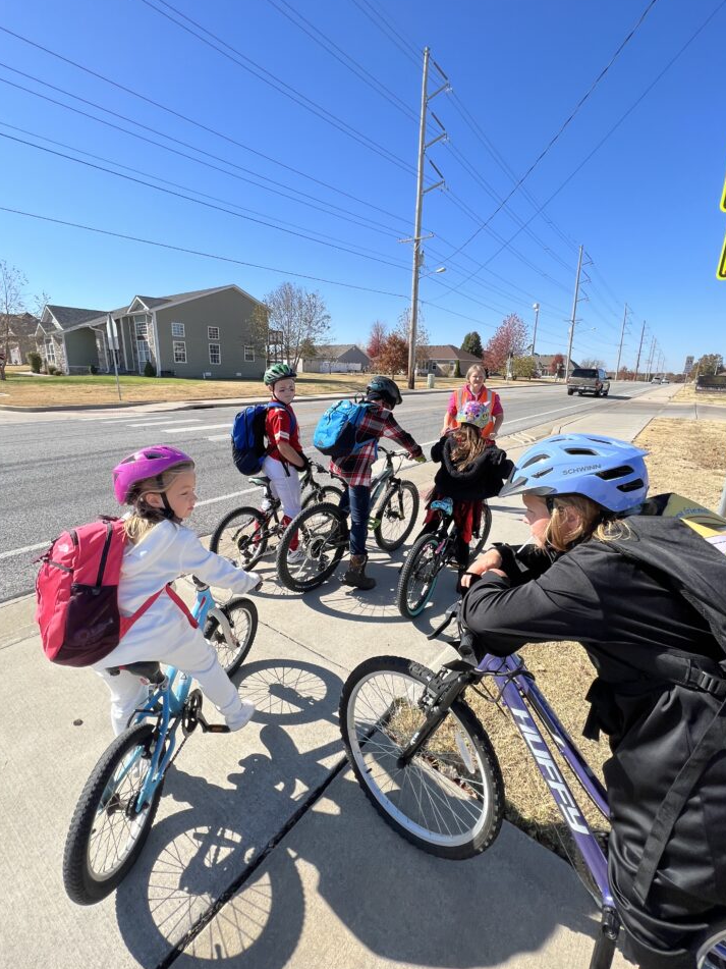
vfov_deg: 102.1
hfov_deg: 85.6
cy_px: 474
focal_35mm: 14
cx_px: 380
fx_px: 392
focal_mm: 1.57
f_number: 1.8
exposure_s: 1/1206
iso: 32
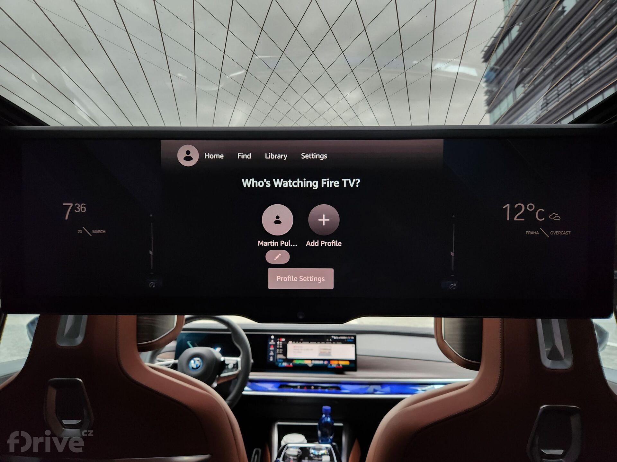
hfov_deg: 73.9
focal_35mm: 23
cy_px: 231
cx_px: 308
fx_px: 410
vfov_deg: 58.9
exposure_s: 1/100
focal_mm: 5.4
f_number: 1.8
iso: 160
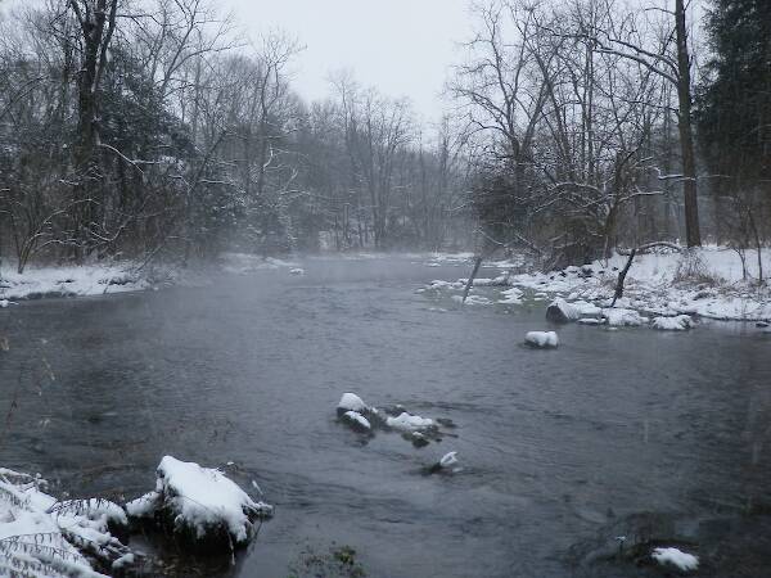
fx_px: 935
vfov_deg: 34.3
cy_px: 289
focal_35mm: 42
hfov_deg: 44.8
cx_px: 386
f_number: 4.3
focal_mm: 7.57
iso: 64
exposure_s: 1/40
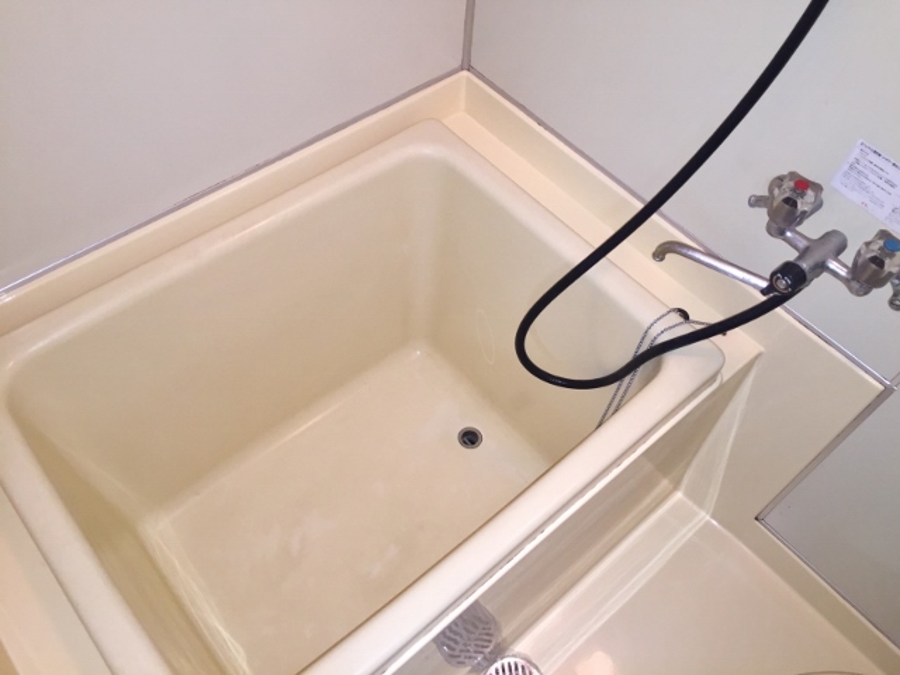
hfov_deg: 61.7
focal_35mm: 29
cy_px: 338
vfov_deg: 48.2
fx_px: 754
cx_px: 450
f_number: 2.2
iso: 80
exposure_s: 1/25
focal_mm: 4.15
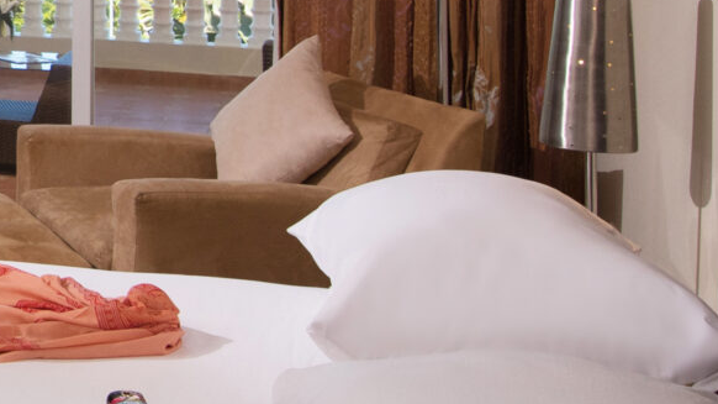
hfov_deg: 20.5
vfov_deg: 13.9
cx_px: -453
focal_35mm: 83
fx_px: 1580
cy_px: -139
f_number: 8
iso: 500
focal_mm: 18
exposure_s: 1/30
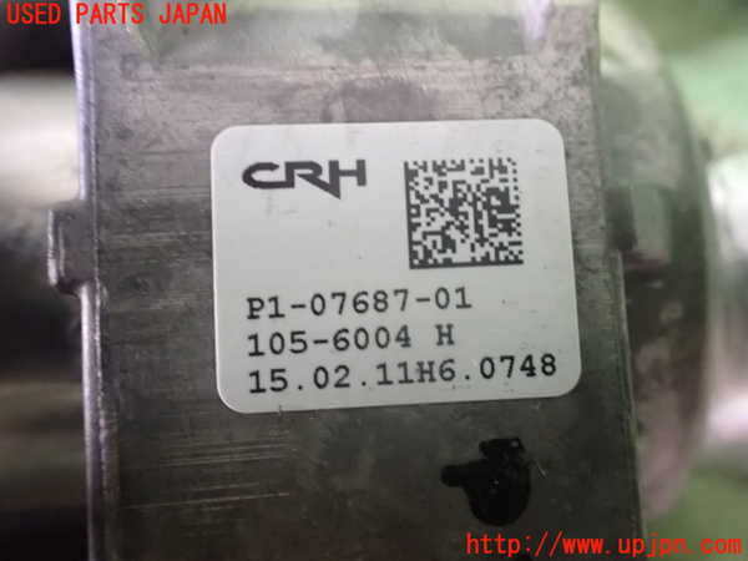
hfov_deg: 60.0
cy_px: 280
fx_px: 648
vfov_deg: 46.8
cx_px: 374
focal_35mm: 30
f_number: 2.3
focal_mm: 5.4
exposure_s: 1/30
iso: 1600
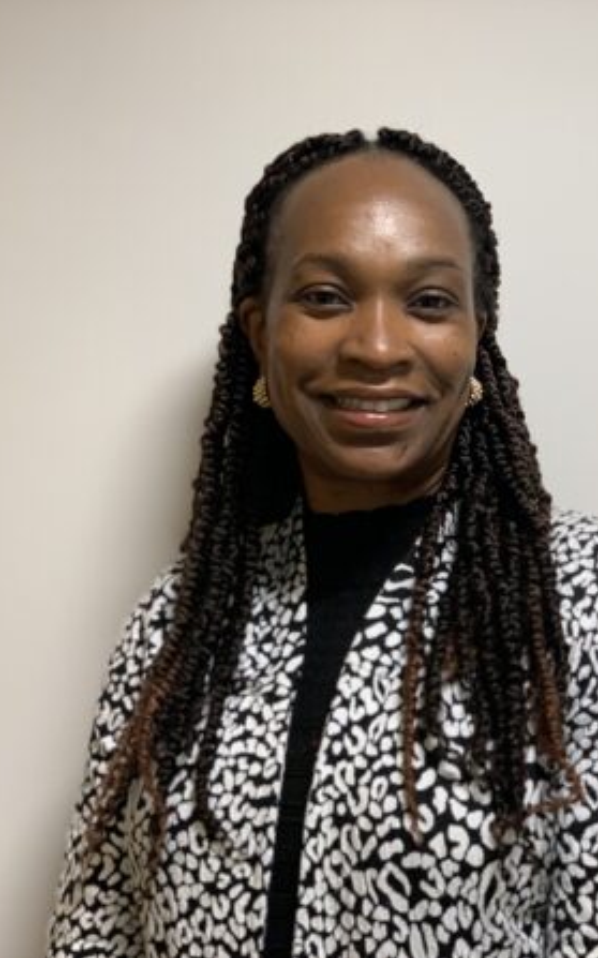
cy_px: 478
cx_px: 313
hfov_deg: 17.6
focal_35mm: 74
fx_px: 1931
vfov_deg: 27.9
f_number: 2.4
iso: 125
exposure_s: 1/50
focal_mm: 6
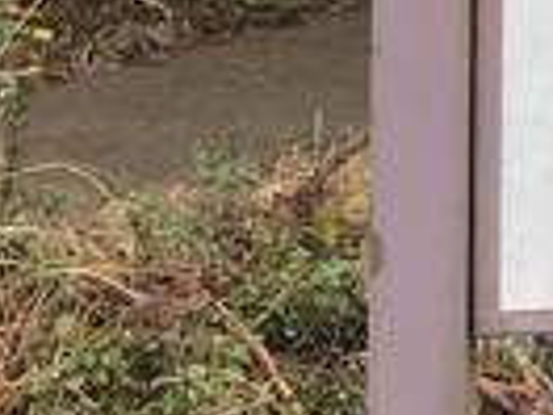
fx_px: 2173
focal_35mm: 136
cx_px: 1236
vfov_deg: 10.5
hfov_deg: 12.2
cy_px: -210
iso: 20
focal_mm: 3.99
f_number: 1.8
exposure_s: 1/175
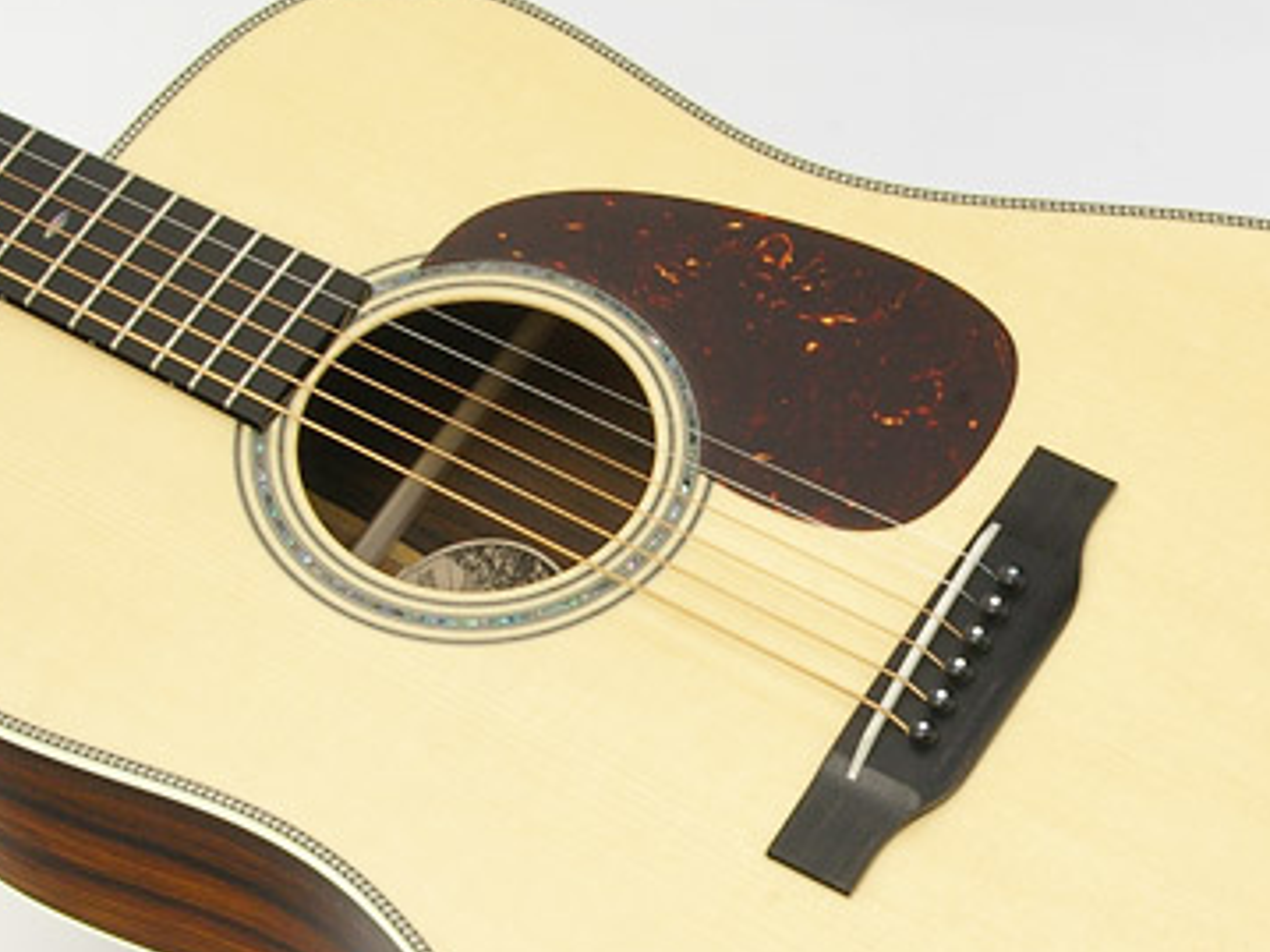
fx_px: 3338
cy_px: 800
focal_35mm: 91
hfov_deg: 21.5
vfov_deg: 16.1
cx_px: 768
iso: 400
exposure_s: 1.5
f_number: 19
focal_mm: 34
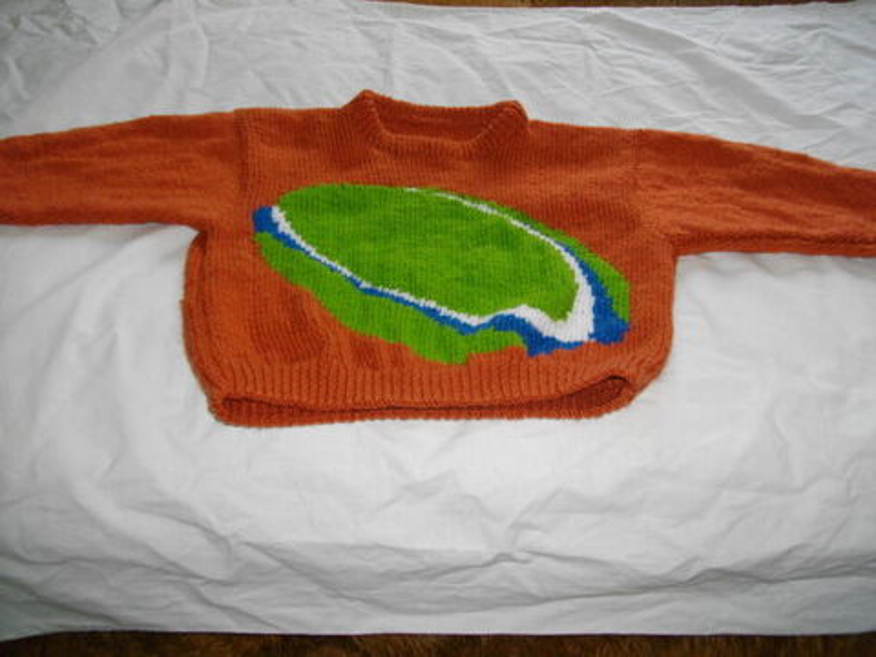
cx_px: 438
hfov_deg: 56.8
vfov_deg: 44.2
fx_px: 810
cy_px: 328
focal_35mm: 32
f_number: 2.9
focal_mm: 5.7
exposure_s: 1/50
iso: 200
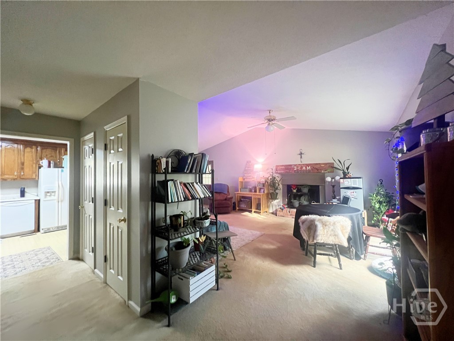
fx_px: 170
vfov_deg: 89.9
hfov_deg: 106.2
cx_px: 227
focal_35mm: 13
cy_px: 170
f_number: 1.8
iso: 800
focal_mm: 1.57
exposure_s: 1/60
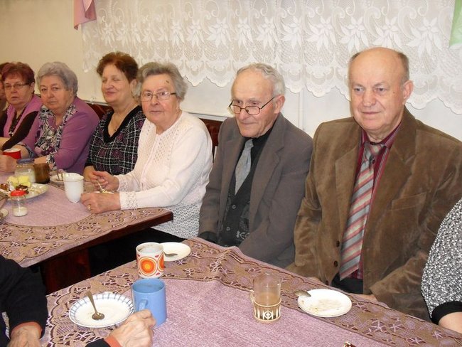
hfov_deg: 49.0
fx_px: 507
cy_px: 174
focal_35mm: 38
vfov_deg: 37.7
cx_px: 231
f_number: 2.8
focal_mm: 6.3
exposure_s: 1/45
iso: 200
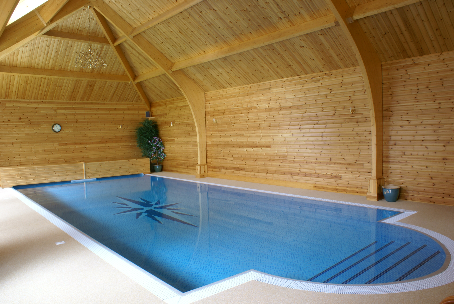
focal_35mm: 27
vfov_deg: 48.0
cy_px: 152
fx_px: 341
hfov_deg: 67.3
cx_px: 227
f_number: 22
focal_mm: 18
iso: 100
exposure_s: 20
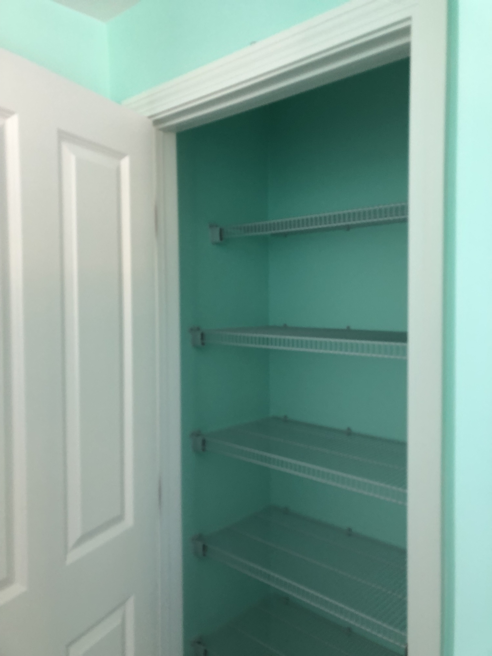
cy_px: 328
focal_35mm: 28
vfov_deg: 63.4
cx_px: 246
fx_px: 531
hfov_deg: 49.7
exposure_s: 1/15
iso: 40
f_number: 1.8
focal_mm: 3.99
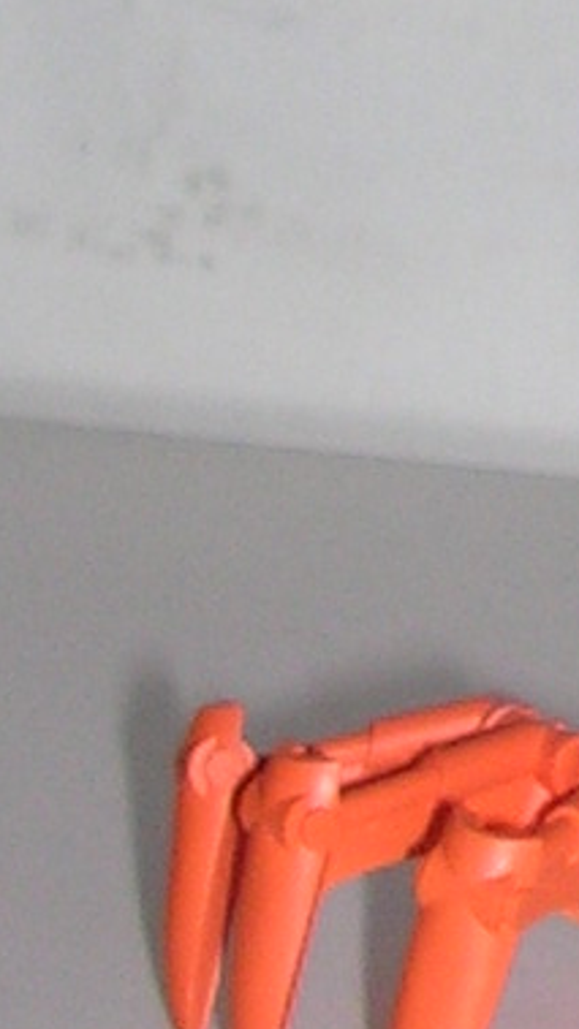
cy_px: -369
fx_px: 6118
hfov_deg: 5.1
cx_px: 1881
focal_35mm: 224
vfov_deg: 9.4
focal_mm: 5.8
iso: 100
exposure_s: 1/60.1
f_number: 2.8
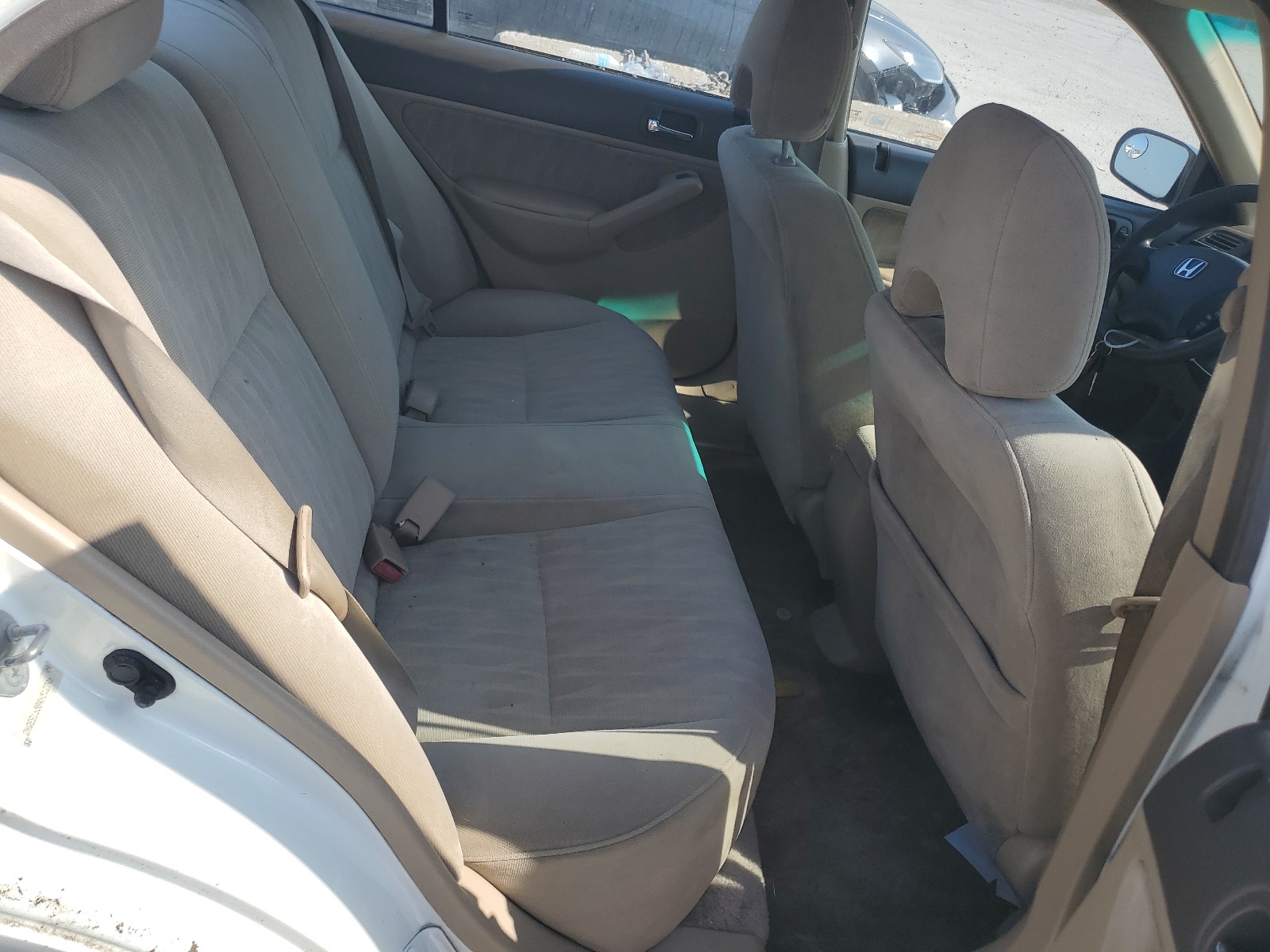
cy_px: 476
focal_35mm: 26
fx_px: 954
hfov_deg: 67.3
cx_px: 635
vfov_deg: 53.1
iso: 50
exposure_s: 1/2000
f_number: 1.5
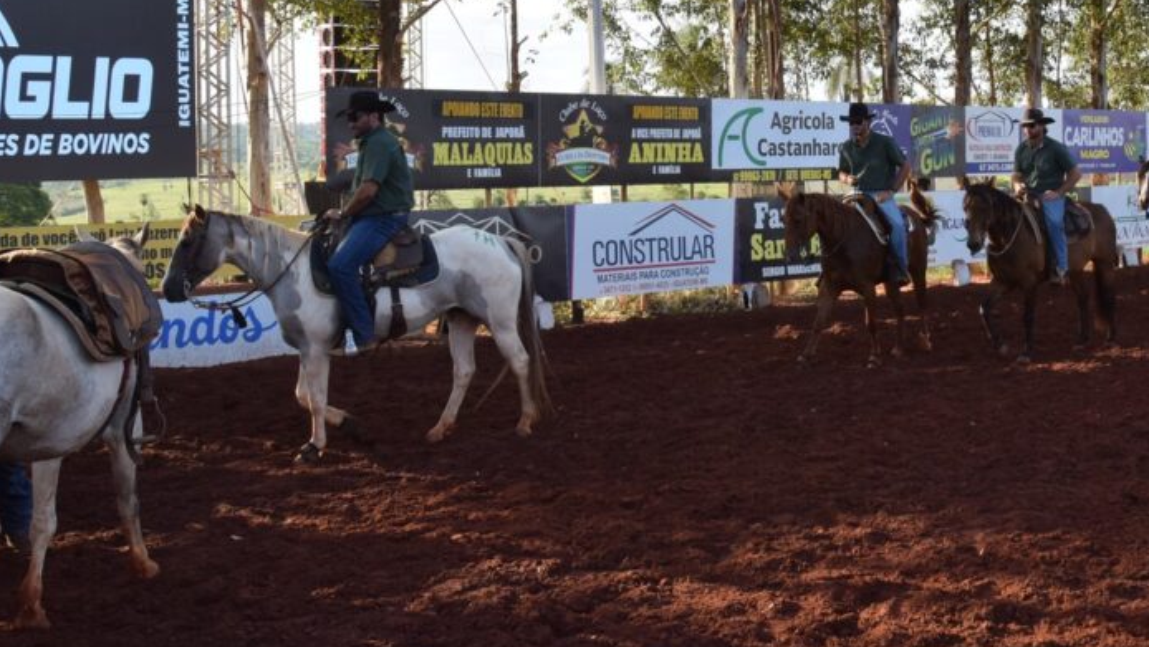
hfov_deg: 39.7
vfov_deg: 23.2
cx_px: 831
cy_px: 146
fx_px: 1554
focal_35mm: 51
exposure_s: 1/400
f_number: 10
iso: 400
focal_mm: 22
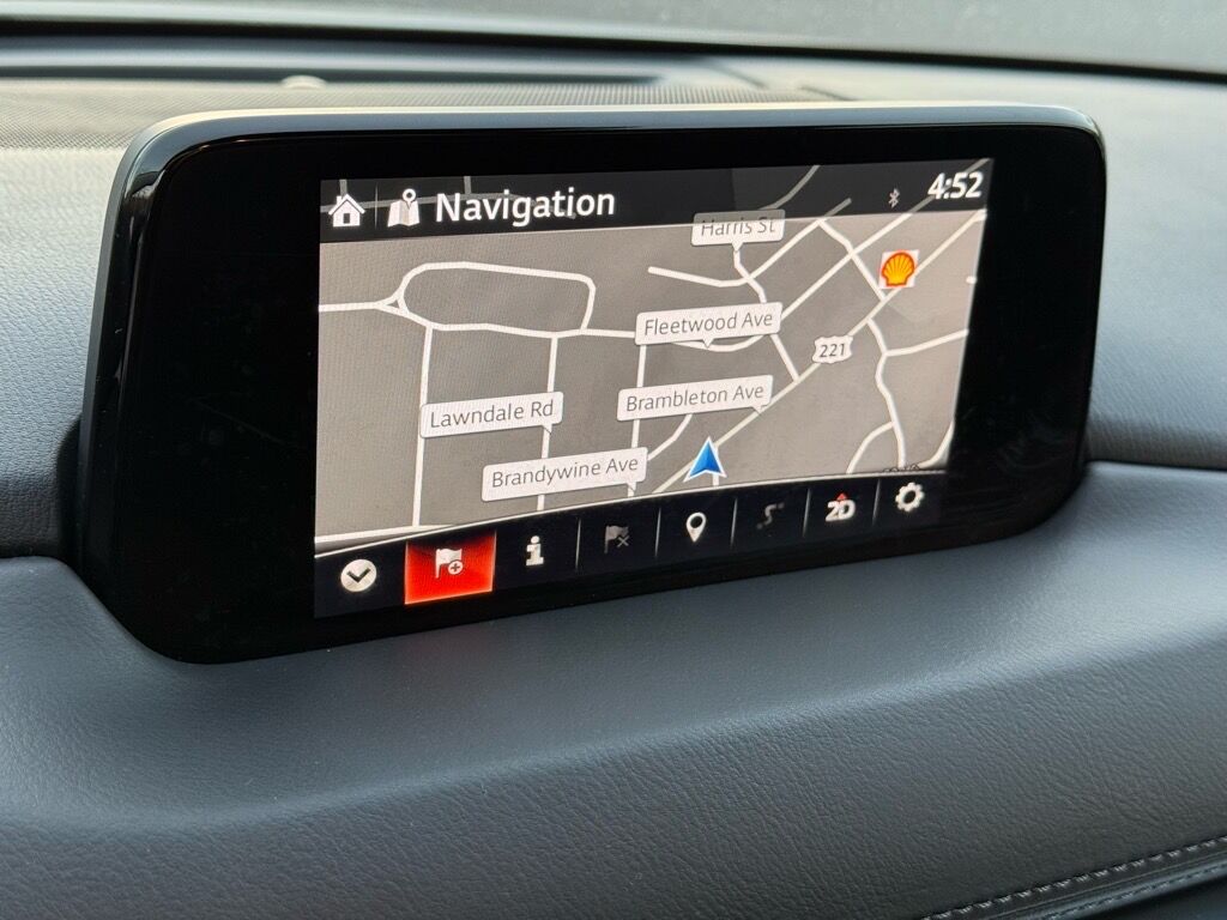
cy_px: 460
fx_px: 1701
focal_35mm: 48
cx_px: 614
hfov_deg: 39.7
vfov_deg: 30.3
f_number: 1.78
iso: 80
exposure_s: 1/56
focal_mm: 6.76
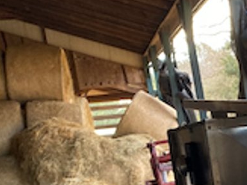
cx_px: 338
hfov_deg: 17.8
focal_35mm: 102
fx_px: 727
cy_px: 320
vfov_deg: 13.2
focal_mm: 4.25
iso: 80
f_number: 1.8
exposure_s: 1/122
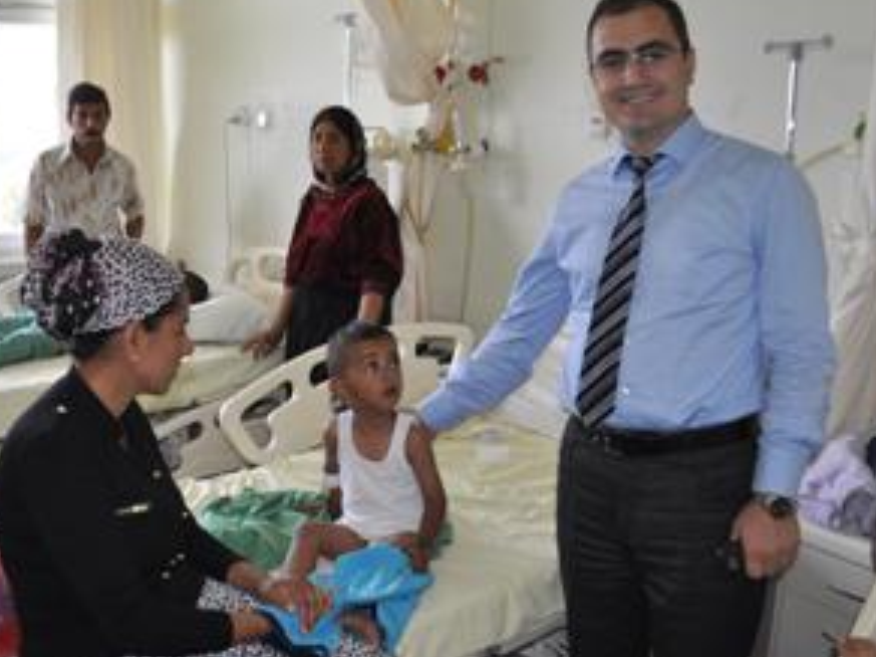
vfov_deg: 35.9
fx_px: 1012
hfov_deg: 46.1
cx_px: 292
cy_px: 310
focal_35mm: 40
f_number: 3.5
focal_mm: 18
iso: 400
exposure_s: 1/160
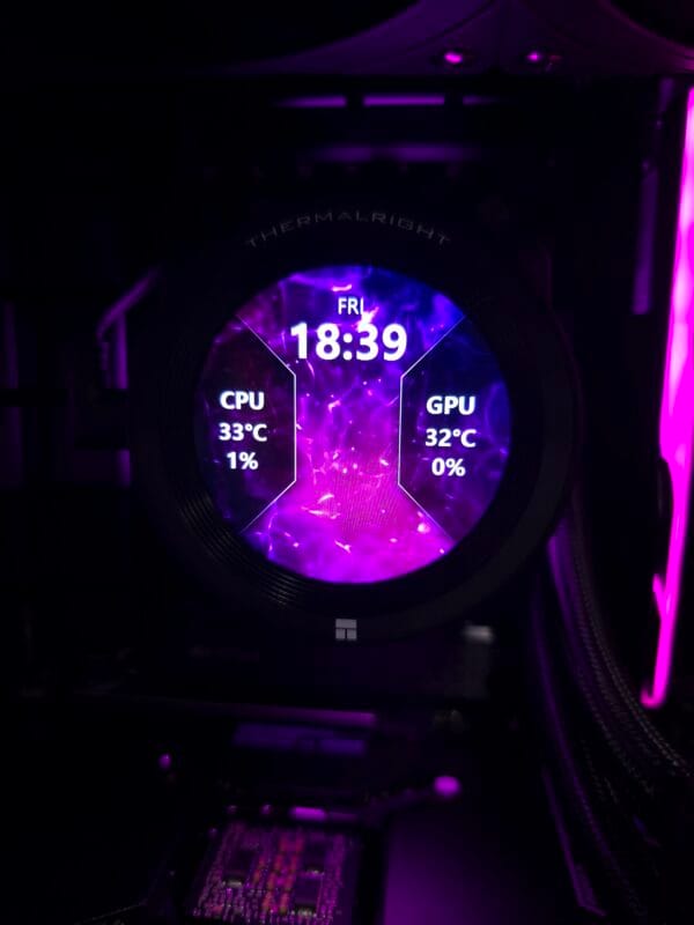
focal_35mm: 23
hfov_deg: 58.9
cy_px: 462
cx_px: 347
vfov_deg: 73.9
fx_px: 615
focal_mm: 6.3
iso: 400
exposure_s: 1/90
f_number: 1.7
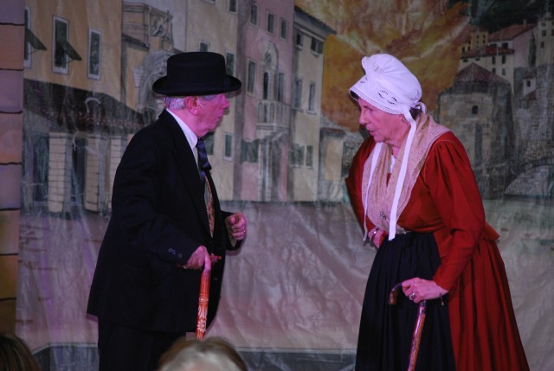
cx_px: 277
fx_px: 3352
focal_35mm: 218
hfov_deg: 9.4
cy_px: 186
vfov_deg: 6.3
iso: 800
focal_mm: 145
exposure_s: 1/60
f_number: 5.3
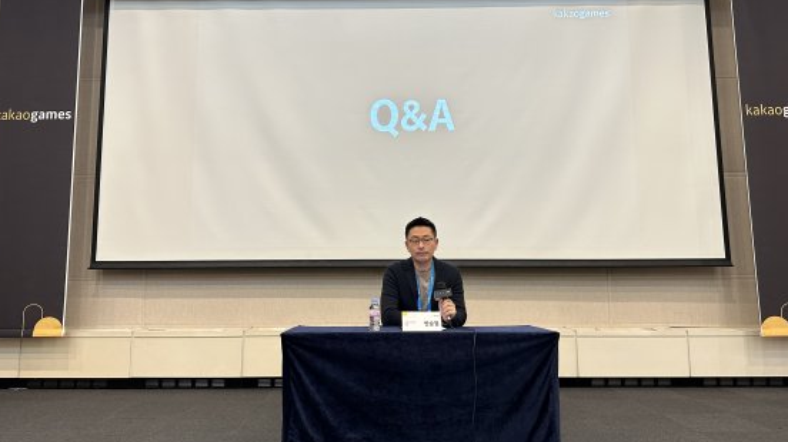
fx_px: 564
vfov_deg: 42.8
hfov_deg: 69.9
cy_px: 209
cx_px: 384
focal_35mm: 27
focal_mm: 6.86
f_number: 1.78
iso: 160
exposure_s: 1/60
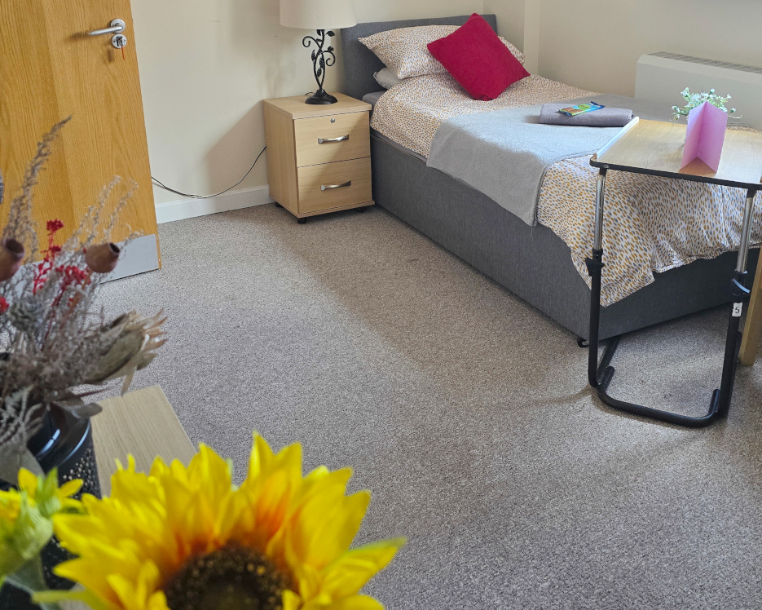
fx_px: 812
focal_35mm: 36
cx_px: 412
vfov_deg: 40.5
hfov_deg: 50.2
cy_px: 187
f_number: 1.7
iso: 200
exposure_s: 1/180
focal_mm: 6.3
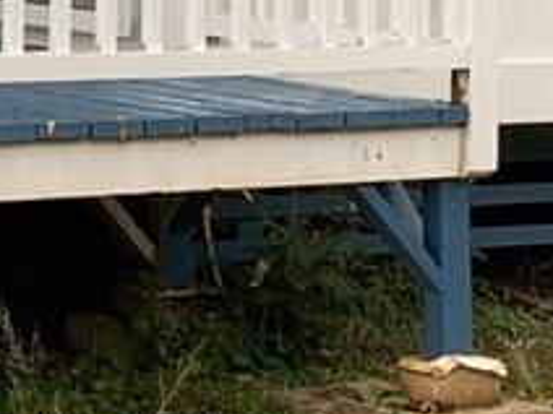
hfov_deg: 10.1
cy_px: -193
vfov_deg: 7.5
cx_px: 117
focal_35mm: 196
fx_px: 3131
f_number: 1.8
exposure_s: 1/327
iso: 25
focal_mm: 4.25
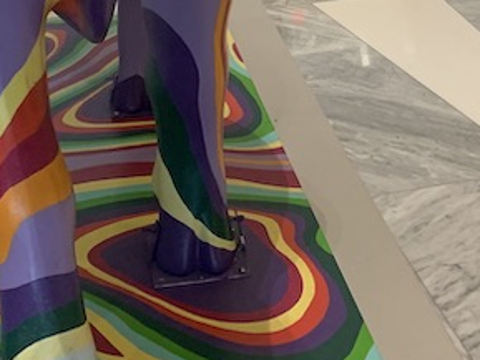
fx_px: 1248
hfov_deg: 21.6
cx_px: 337
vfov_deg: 15.2
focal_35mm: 90
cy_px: -176
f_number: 1.8
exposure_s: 1/60
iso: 200
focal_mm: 4.25
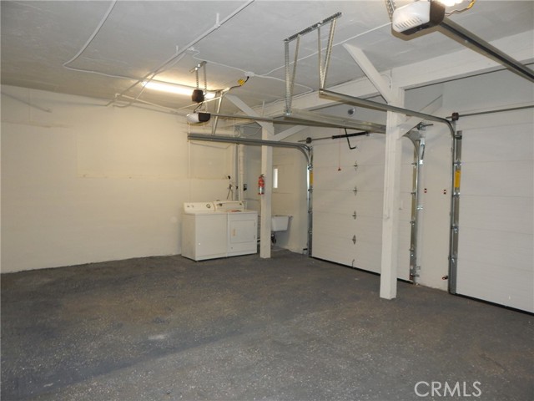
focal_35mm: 22
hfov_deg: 76.4
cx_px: 267
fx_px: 339
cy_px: 200
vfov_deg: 61.1
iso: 200
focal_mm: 4
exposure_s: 1/30
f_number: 3
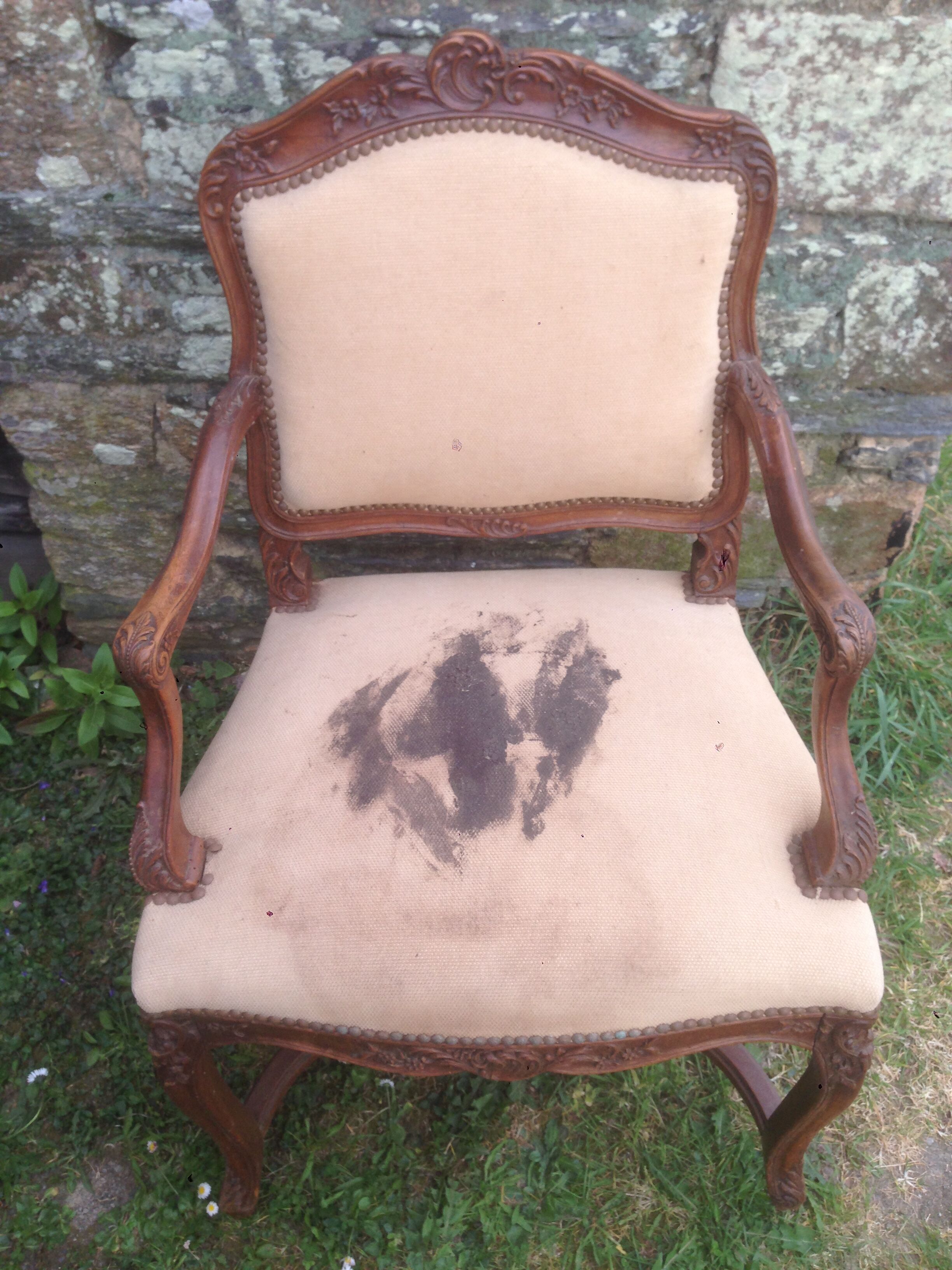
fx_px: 1210
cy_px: 635
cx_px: 476
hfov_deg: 42.9
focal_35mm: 33
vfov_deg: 55.4
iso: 50
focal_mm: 4.12
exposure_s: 1/251
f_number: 2.4
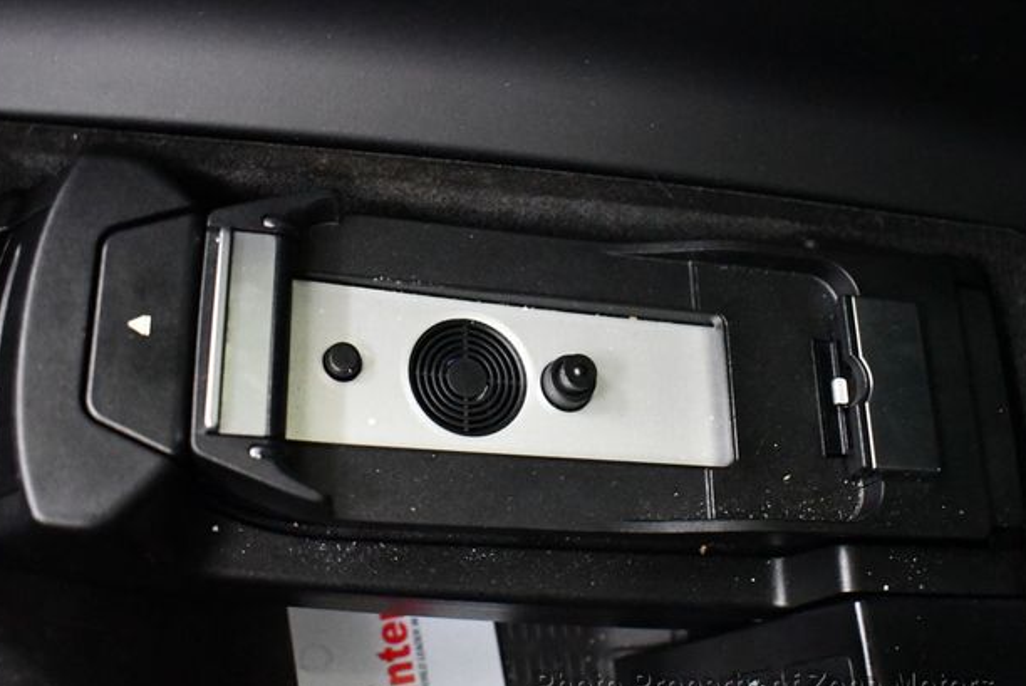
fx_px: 1312
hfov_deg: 42.7
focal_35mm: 46
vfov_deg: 29.3
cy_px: 357
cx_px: 513
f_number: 3.8
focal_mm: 22
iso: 8000
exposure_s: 1/60
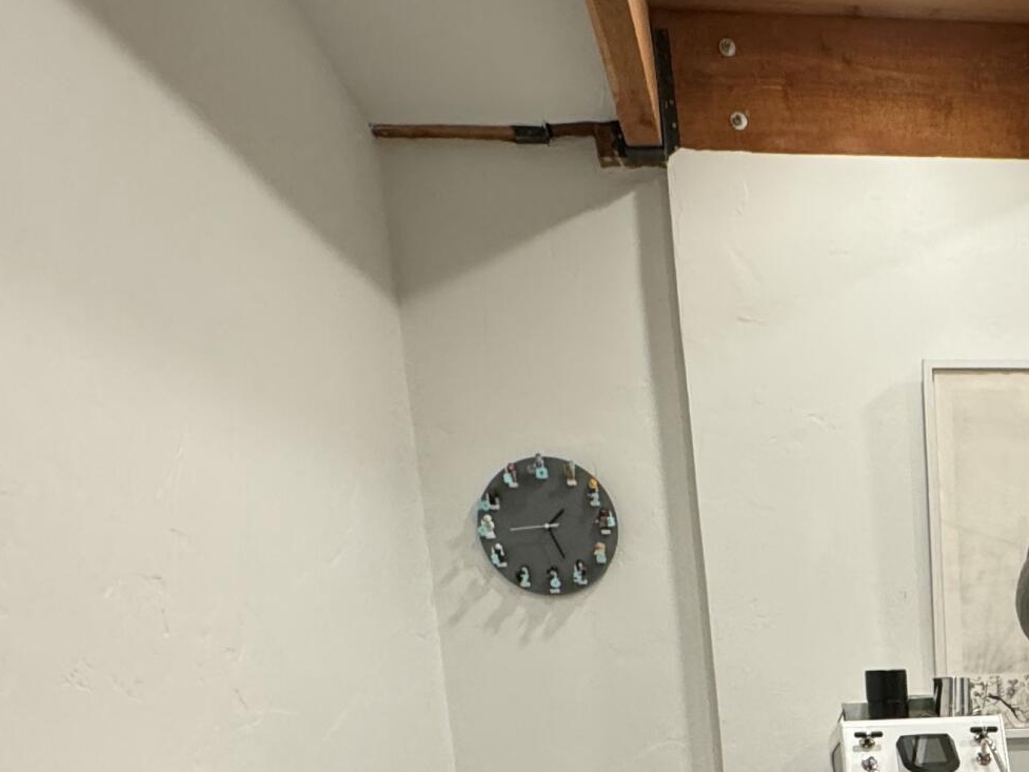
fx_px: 1278
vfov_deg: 29.6
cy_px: 886
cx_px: 1017
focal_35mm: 43
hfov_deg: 39.0
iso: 320
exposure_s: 1/120
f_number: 2.2
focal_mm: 2.22
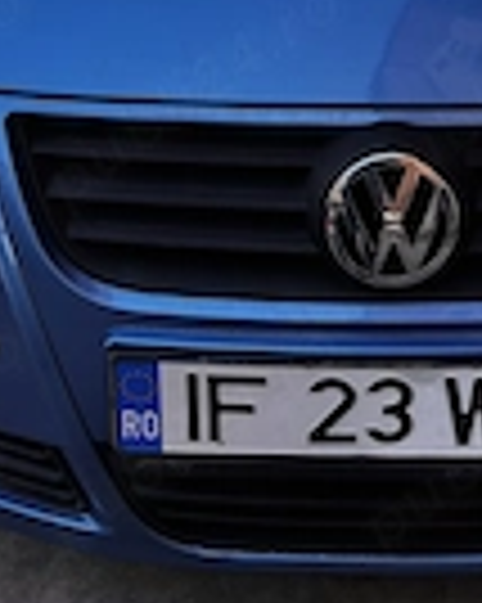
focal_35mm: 76
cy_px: -176
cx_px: 351
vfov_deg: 22.5
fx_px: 1357
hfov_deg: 20.0
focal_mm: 5.96
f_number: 1.6
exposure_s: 1/294
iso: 50
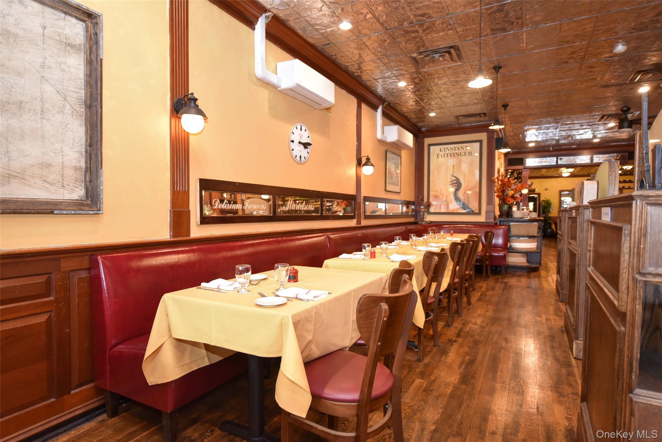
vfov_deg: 61.9
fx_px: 368
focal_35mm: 20
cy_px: 221
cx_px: 331
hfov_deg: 84.0
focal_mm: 20
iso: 2000
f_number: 2.8
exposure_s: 1/60
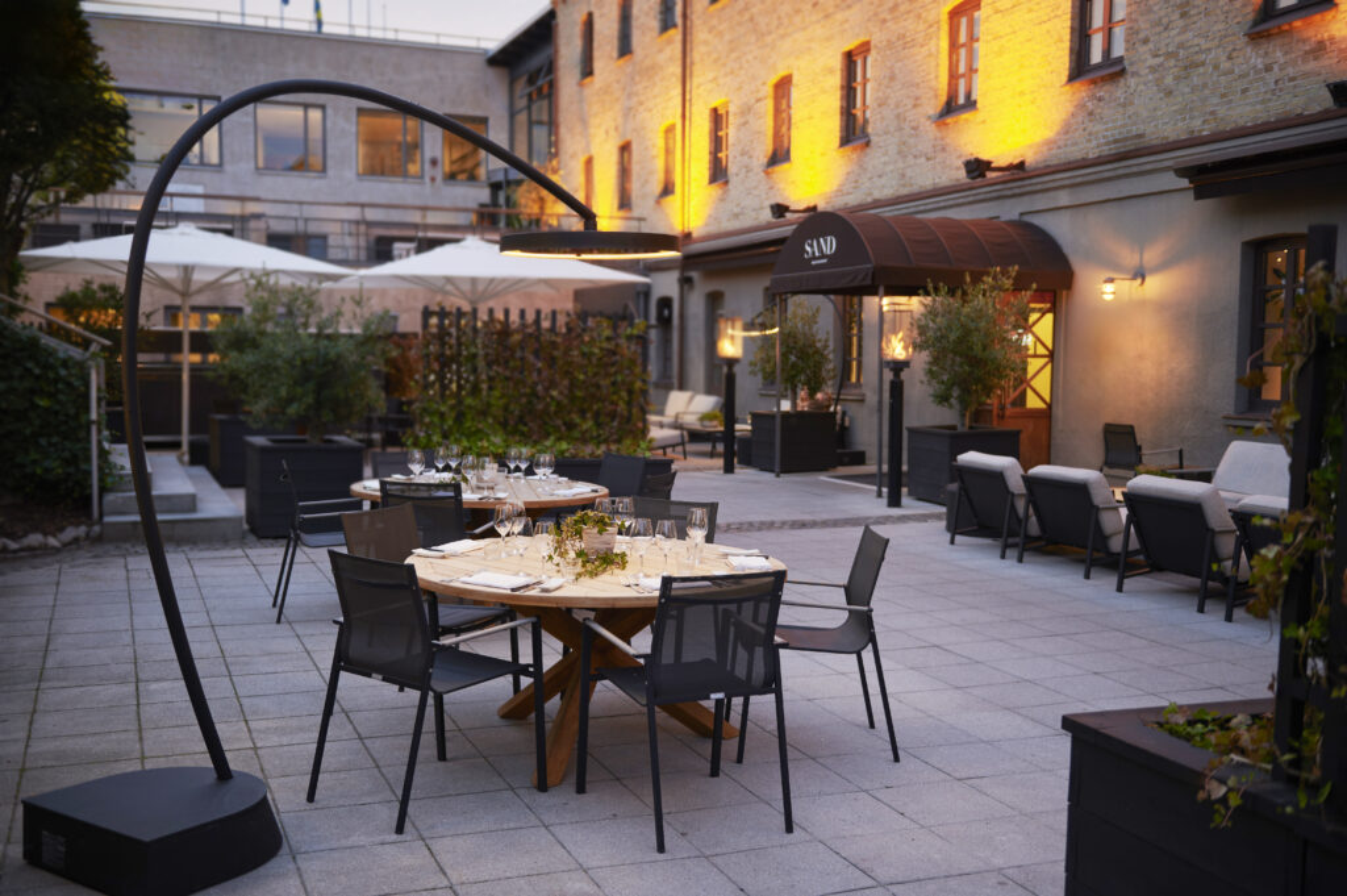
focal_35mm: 38
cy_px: 448
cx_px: 674
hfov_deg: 50.7
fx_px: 1421
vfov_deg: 35.0
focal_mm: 38
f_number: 2.8
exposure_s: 1/13
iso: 100
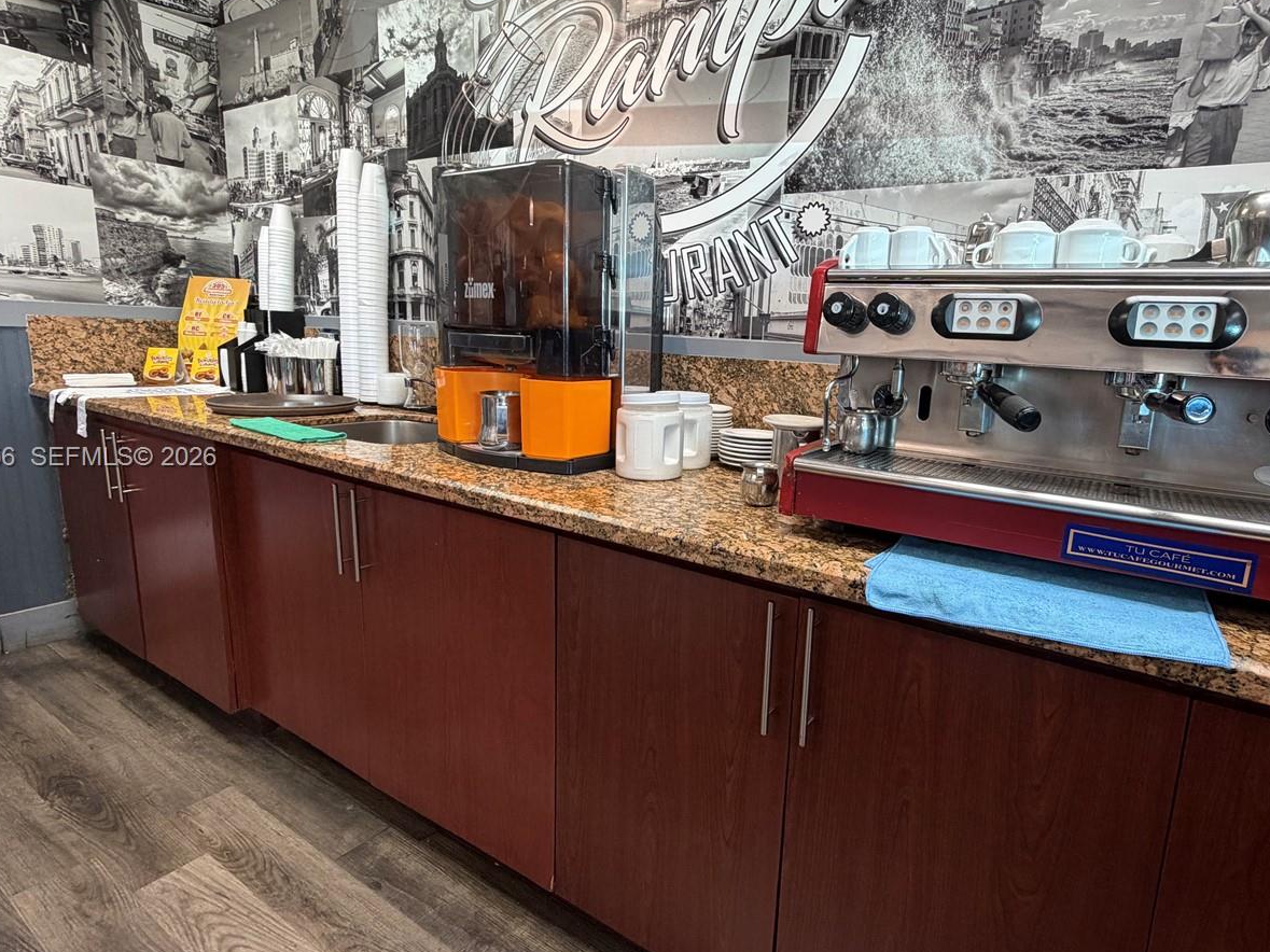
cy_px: 459
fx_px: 697
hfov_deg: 83.9
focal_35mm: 19
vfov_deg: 68.7
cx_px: 743
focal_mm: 2.22
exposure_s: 1/60
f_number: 2.2
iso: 200
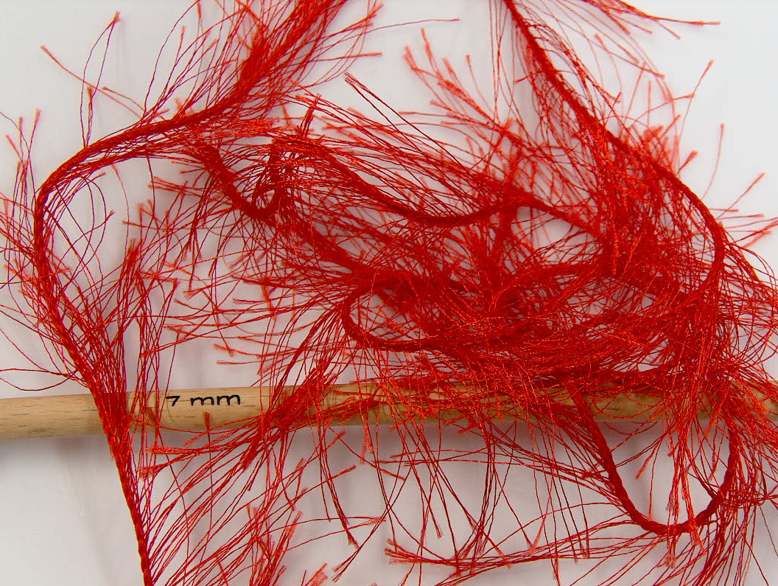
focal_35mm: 54
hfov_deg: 35.5
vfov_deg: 27.0
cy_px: 358
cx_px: 410
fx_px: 1215
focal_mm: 8.96
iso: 200
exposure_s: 1/9.78
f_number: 2.8
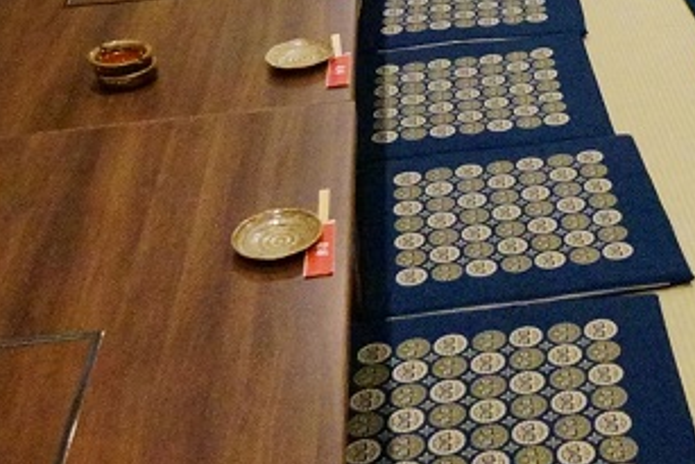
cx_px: 604
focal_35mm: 117
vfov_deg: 11.7
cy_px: 93
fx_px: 2260
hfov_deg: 17.3
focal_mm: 16
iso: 2500
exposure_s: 1/60
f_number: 4
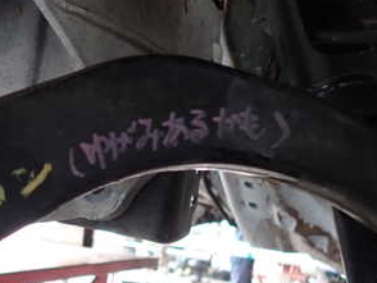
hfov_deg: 36.3
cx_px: 81
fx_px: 556
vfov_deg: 28.5
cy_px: 170
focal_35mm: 51
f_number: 2
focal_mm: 4.5
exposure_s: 1/40
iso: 200
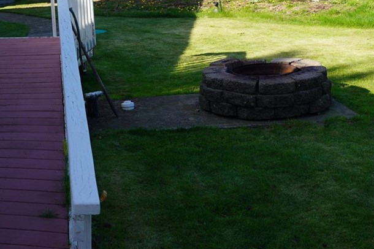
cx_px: 59
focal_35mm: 63
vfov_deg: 20.7
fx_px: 654
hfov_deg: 30.9
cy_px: -11
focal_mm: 24
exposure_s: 1/250
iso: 100
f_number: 5
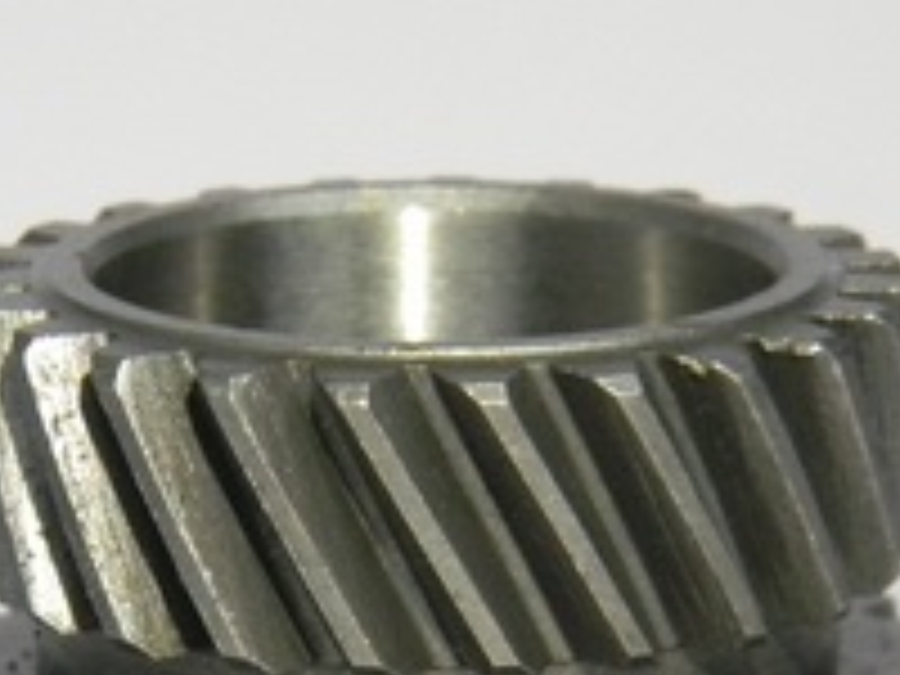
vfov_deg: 5.6
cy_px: 808
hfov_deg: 7.5
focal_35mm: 263
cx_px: 351
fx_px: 6838
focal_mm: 19
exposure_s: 1/28.6
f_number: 4.7
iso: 400
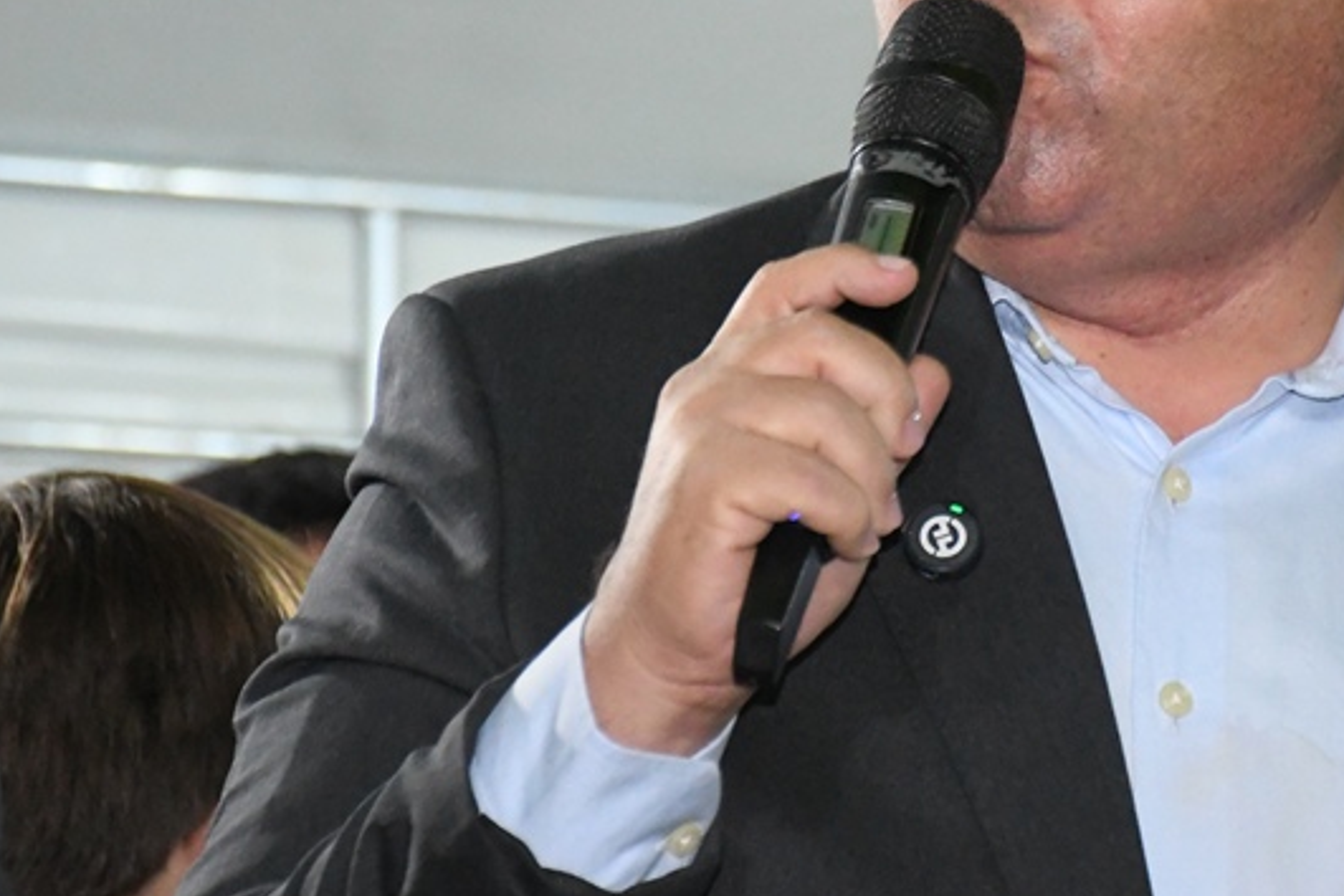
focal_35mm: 245
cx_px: 1000
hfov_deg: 8.4
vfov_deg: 5.6
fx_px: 9146
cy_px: 153
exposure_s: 1/80
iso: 8000
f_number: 5.3
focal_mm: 85
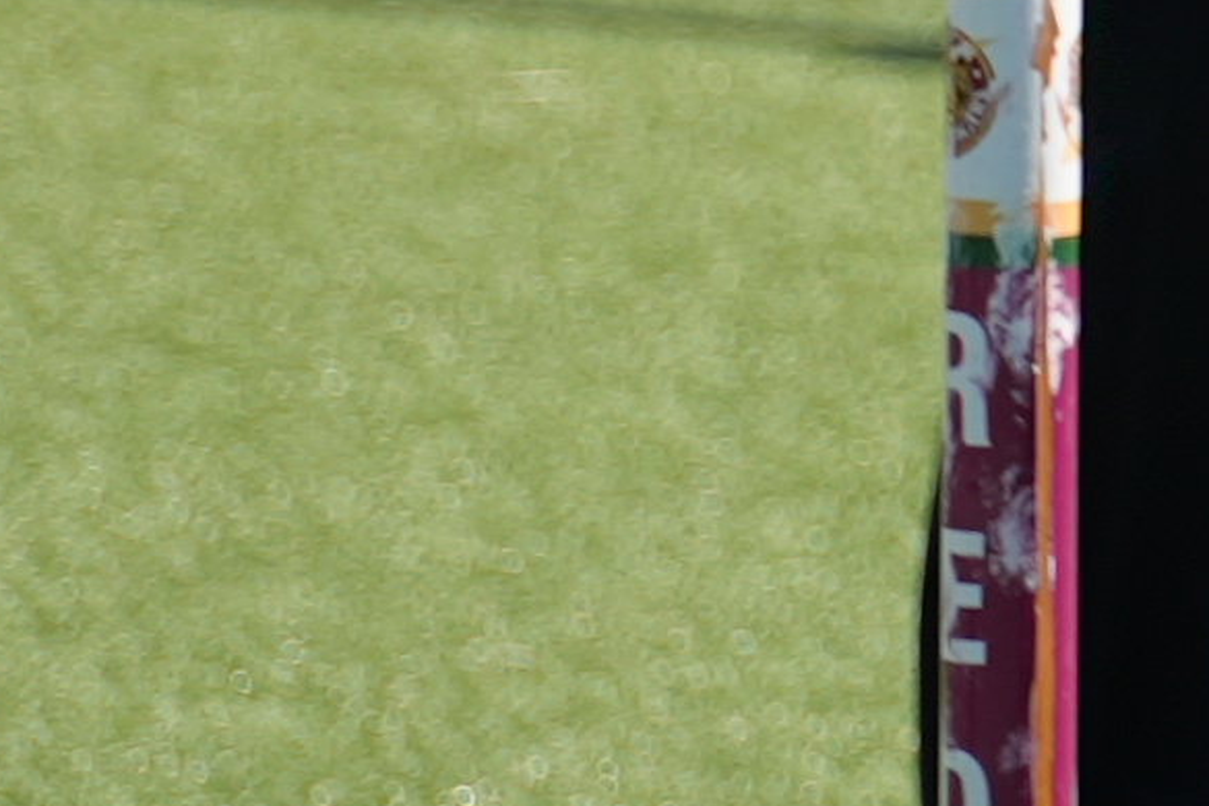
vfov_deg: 1.7
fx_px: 27032
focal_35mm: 805
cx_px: 2437
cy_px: -1676
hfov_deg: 2.6
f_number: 4.5
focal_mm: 111
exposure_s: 1/640
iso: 80
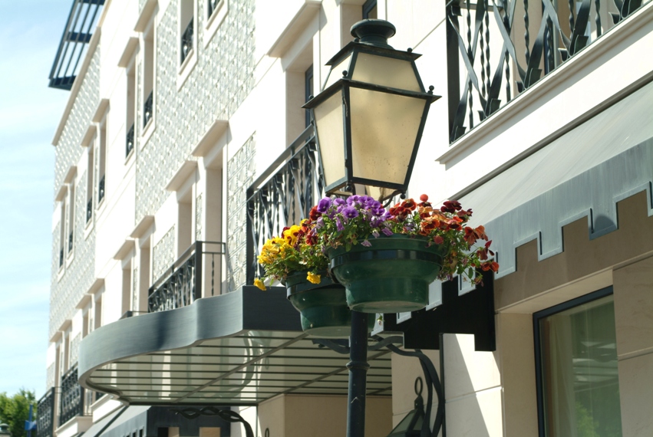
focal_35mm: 72
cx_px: 326
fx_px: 1308
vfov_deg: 19.0
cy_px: 218
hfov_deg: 28.0
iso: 100
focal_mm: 48
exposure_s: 1/180
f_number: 6.7
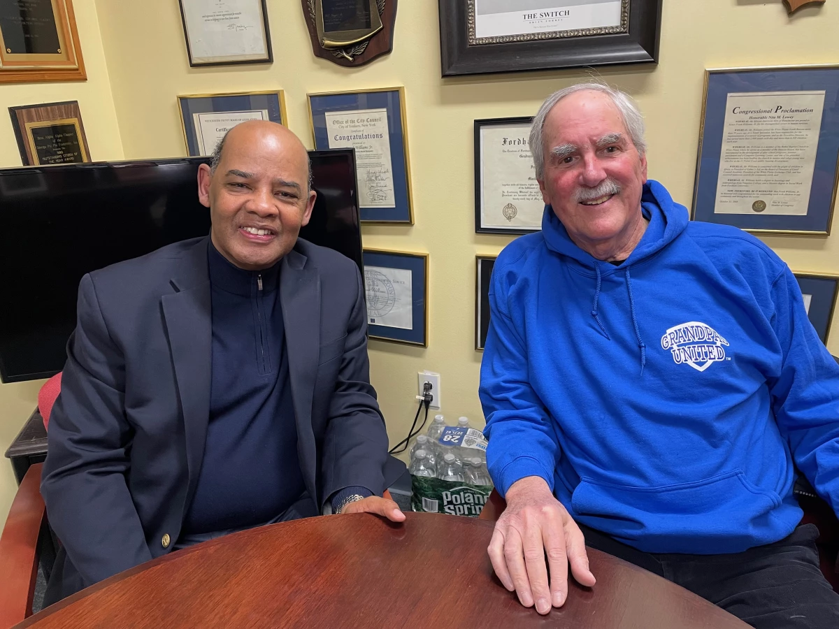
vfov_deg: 53.1
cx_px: 420
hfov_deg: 67.3
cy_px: 314
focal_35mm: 26
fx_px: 630
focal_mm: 4.2
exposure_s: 1/60
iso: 160
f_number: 1.6
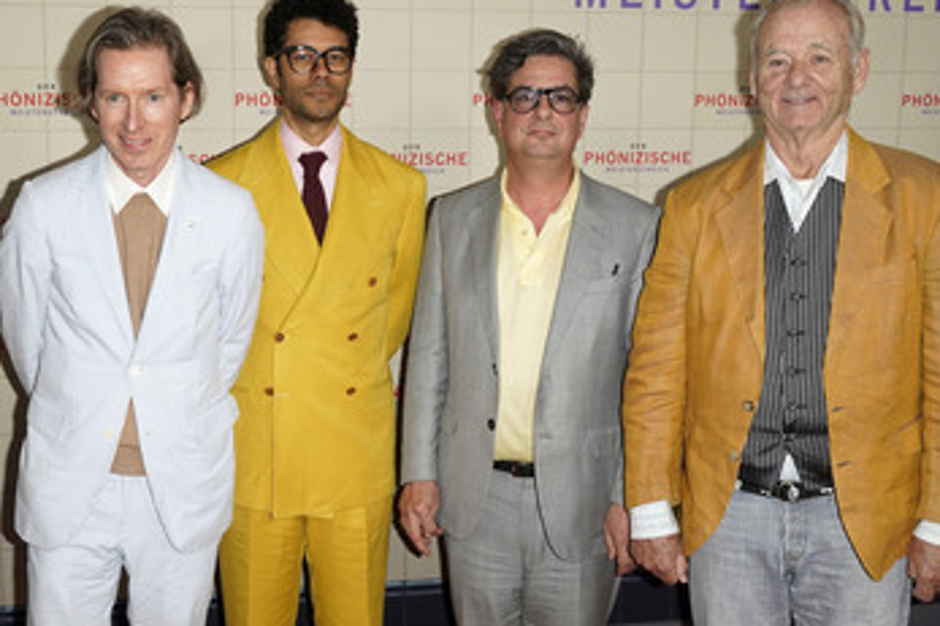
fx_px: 1018
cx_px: 478
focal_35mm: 39
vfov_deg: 34.2
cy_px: 322
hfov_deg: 49.6
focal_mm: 30
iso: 320
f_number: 5.6
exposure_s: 1/160
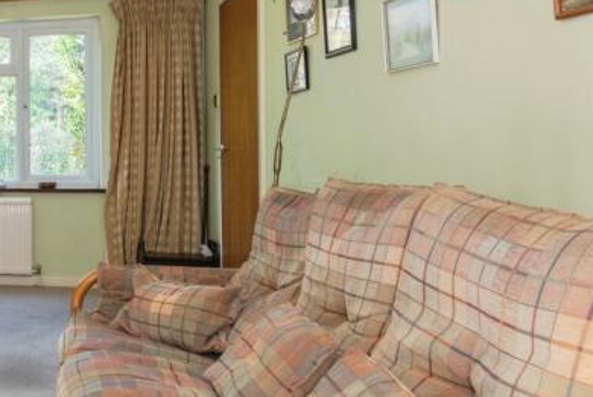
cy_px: 166
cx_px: -132
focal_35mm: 42
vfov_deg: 31.9
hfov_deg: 35.5
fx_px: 693
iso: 200
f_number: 8
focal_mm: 16
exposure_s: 1/10
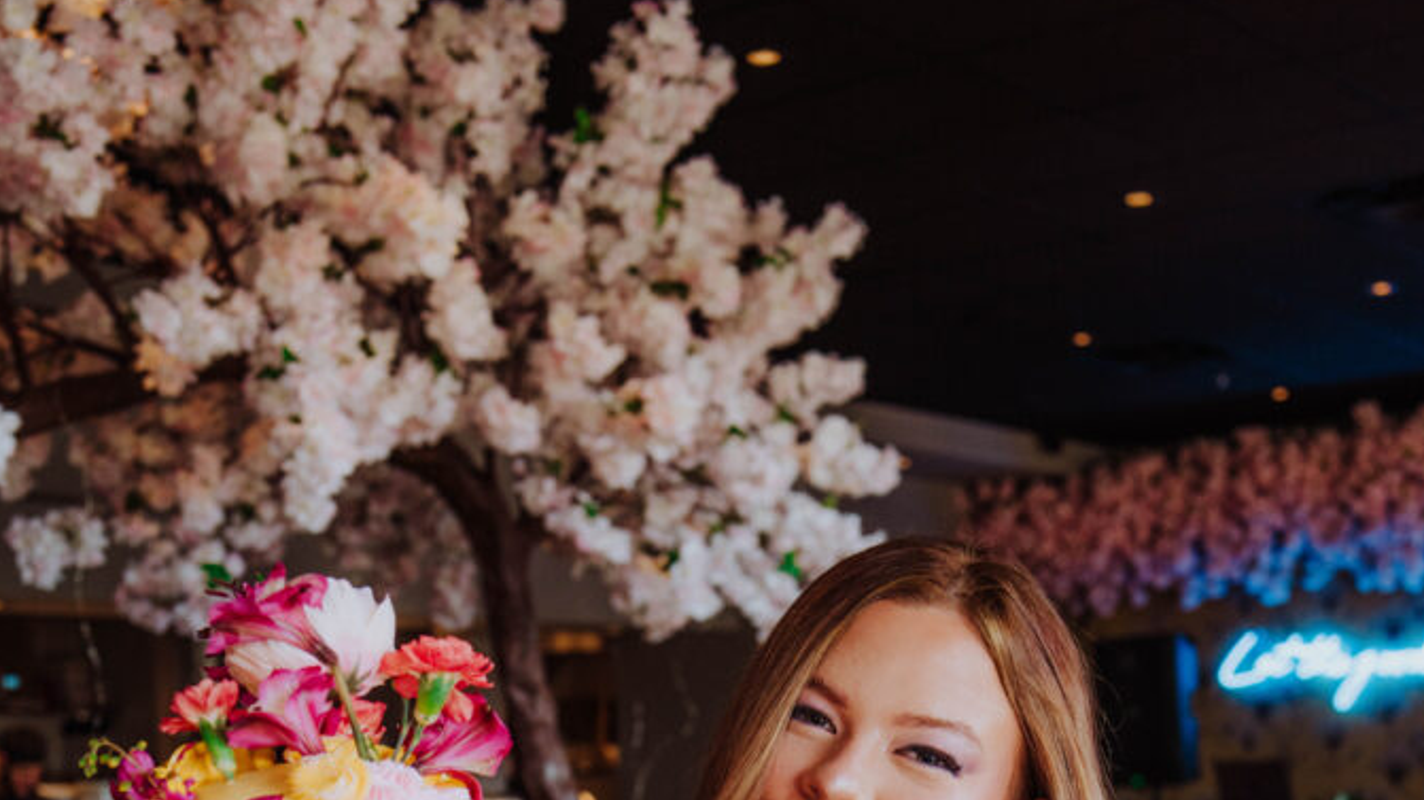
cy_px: 938
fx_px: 2114
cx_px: 704
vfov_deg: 20.2
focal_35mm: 56
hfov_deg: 37.2
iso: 800
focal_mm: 35
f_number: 4.5
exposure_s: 1/250
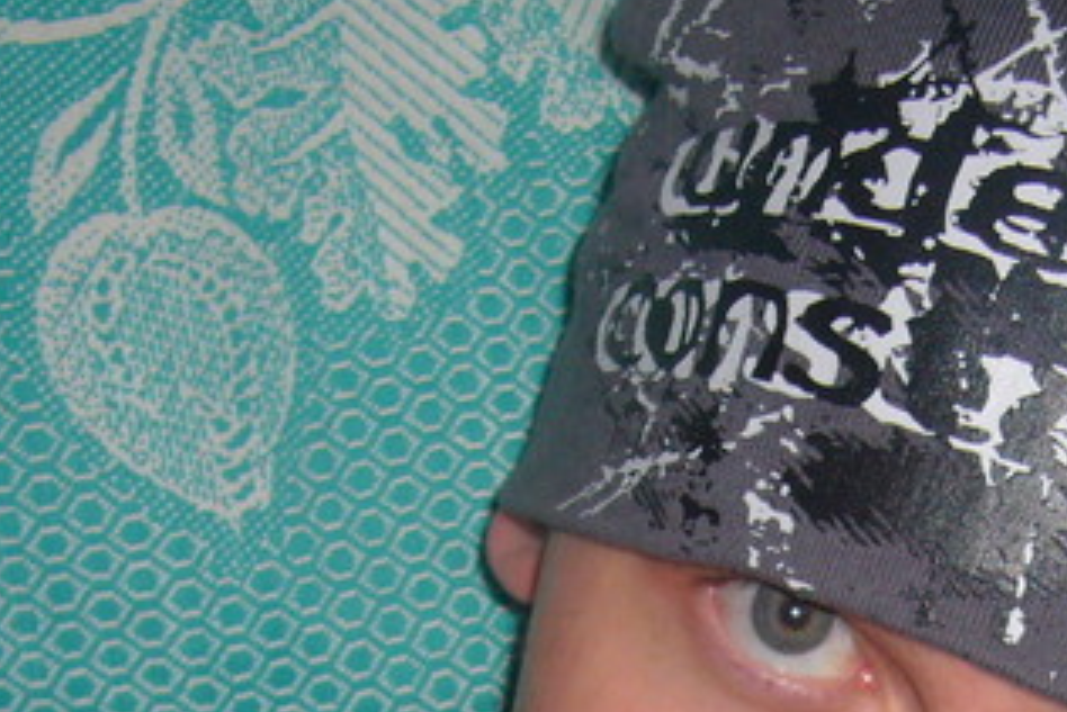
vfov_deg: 12.5
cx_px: 841
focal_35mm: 107
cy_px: 847
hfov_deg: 18.9
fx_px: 3173
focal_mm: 5.8
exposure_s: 1/60
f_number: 2.8
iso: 80
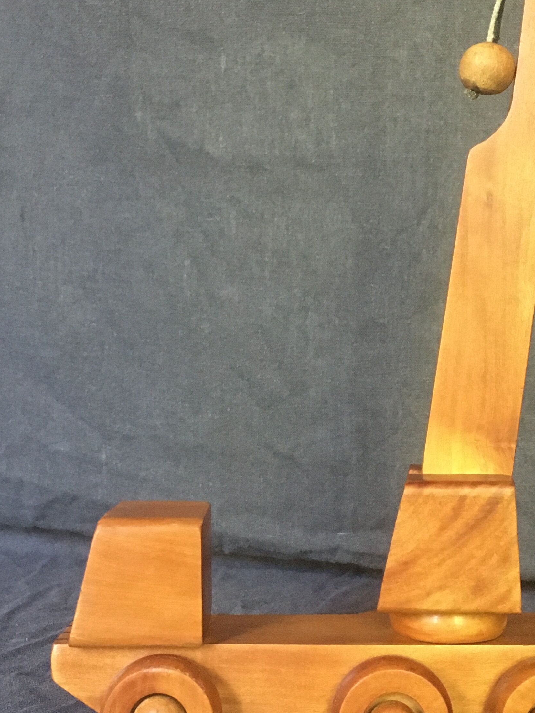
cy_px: 410
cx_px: 306
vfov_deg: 36.1
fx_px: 1092
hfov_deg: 27.5
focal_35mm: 53
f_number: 2.2
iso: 320
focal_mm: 4.15
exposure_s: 1/17
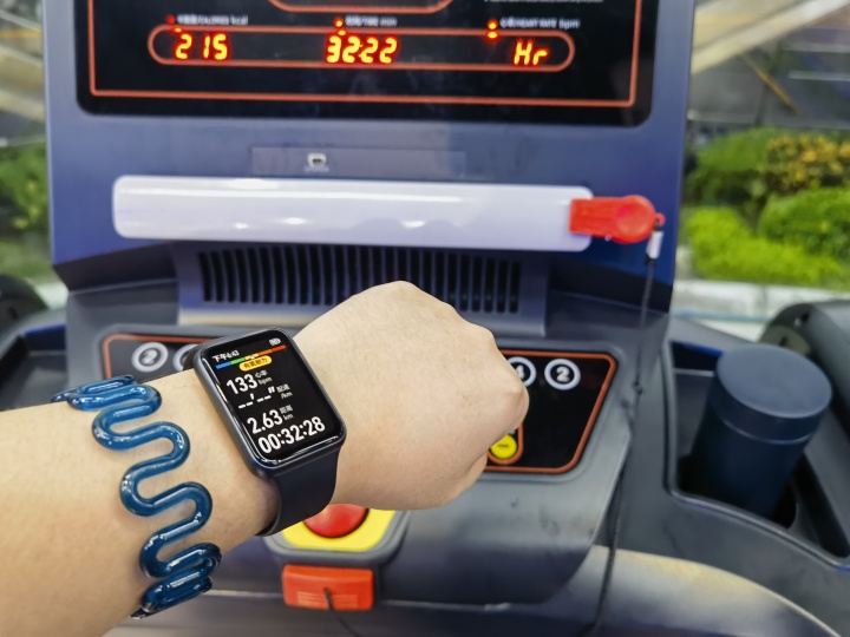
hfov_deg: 65.3
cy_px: 318
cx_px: 425
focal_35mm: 27
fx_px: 663
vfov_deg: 51.4
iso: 400
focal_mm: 6.67
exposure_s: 1/50
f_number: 1.9
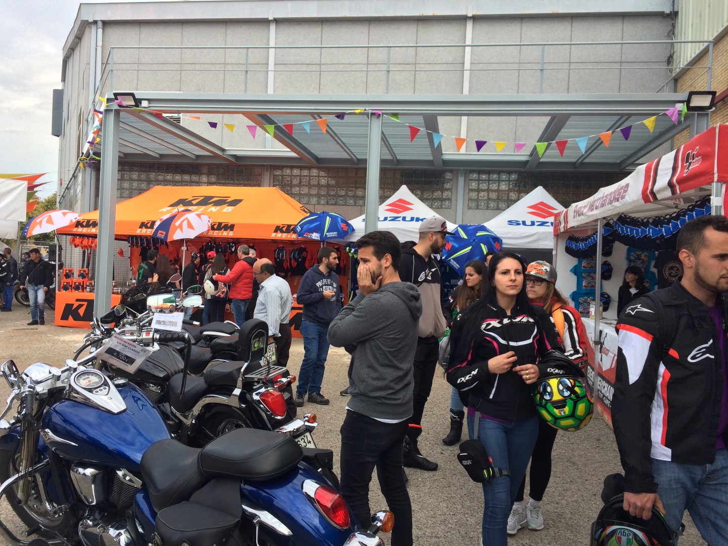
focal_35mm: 29
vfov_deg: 48.2
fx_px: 610
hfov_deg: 61.7
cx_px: 364
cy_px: 273
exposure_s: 1/391
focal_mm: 4.15
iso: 32
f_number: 2.2
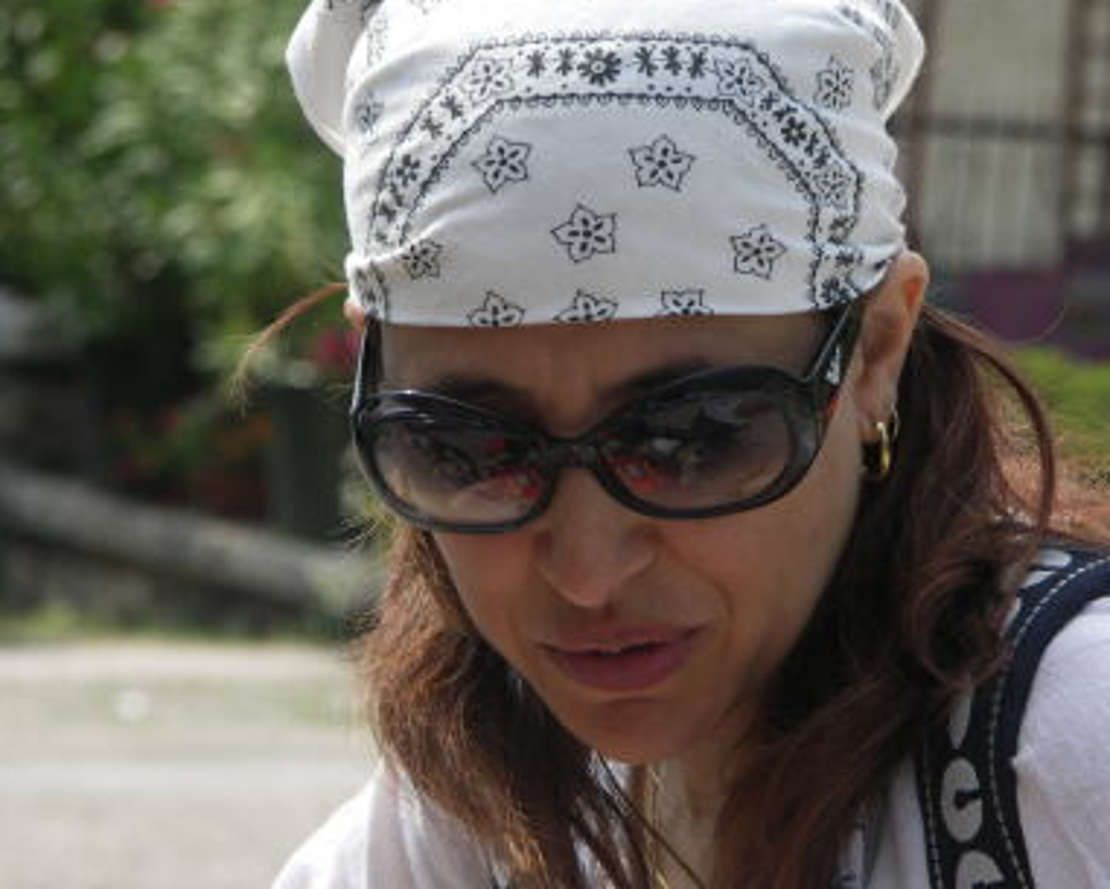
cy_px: 399
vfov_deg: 5.9
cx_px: 597
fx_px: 8609
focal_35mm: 262
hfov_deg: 7.4
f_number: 4.5
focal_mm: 50.8
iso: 50
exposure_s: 1/320
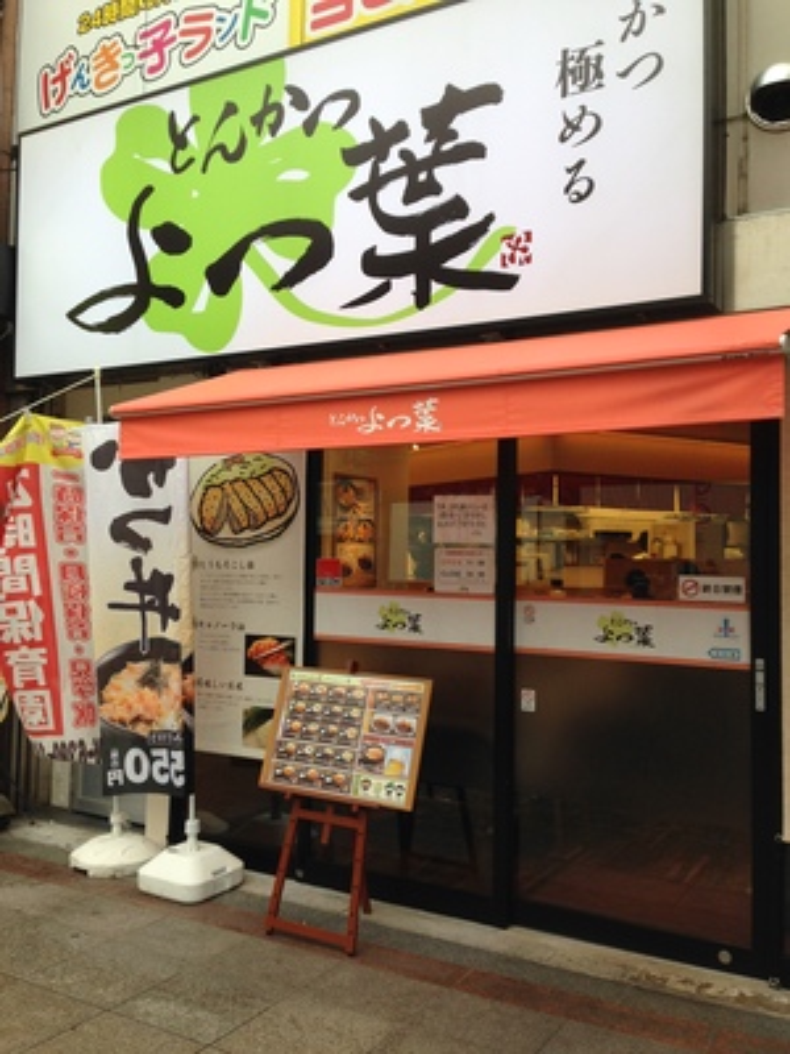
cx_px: 395
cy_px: 527
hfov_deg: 42.9
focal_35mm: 33
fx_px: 1004
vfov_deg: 55.4
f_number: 2.4
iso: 50
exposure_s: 1/126
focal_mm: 4.12
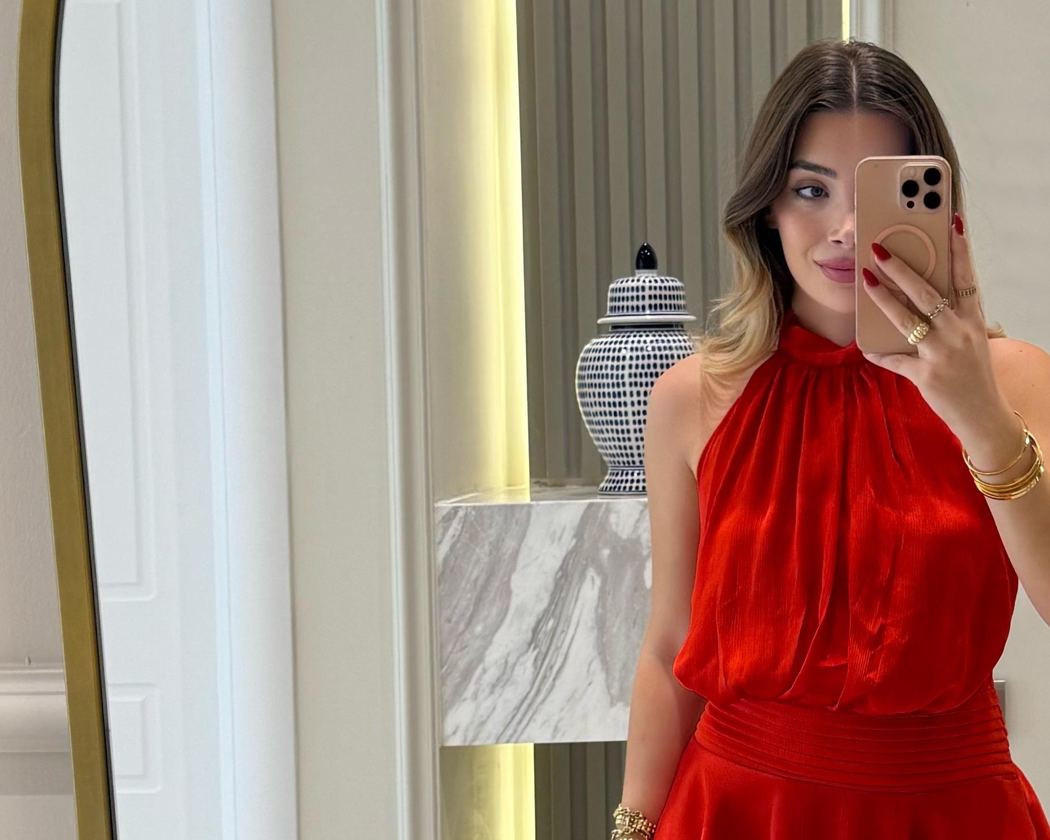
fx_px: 2238
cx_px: 885
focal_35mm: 72
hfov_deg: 25.8
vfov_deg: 21.1
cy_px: 613
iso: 125
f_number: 1.78
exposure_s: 1/50
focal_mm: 6.76
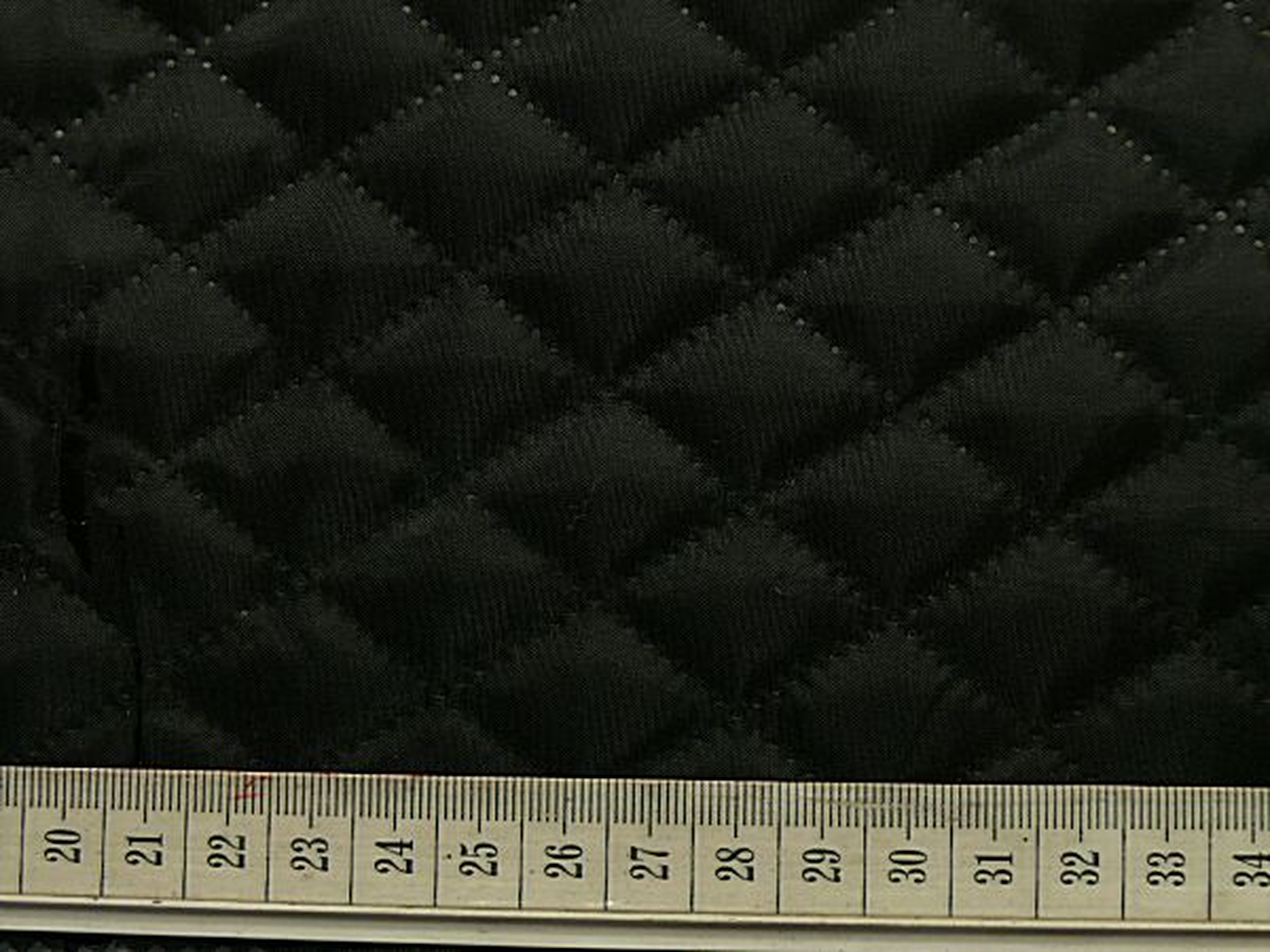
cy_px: 476
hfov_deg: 28.2
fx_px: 2531
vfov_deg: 21.3
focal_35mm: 69
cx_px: 635
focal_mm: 11
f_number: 3.2
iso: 100
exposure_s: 1/30
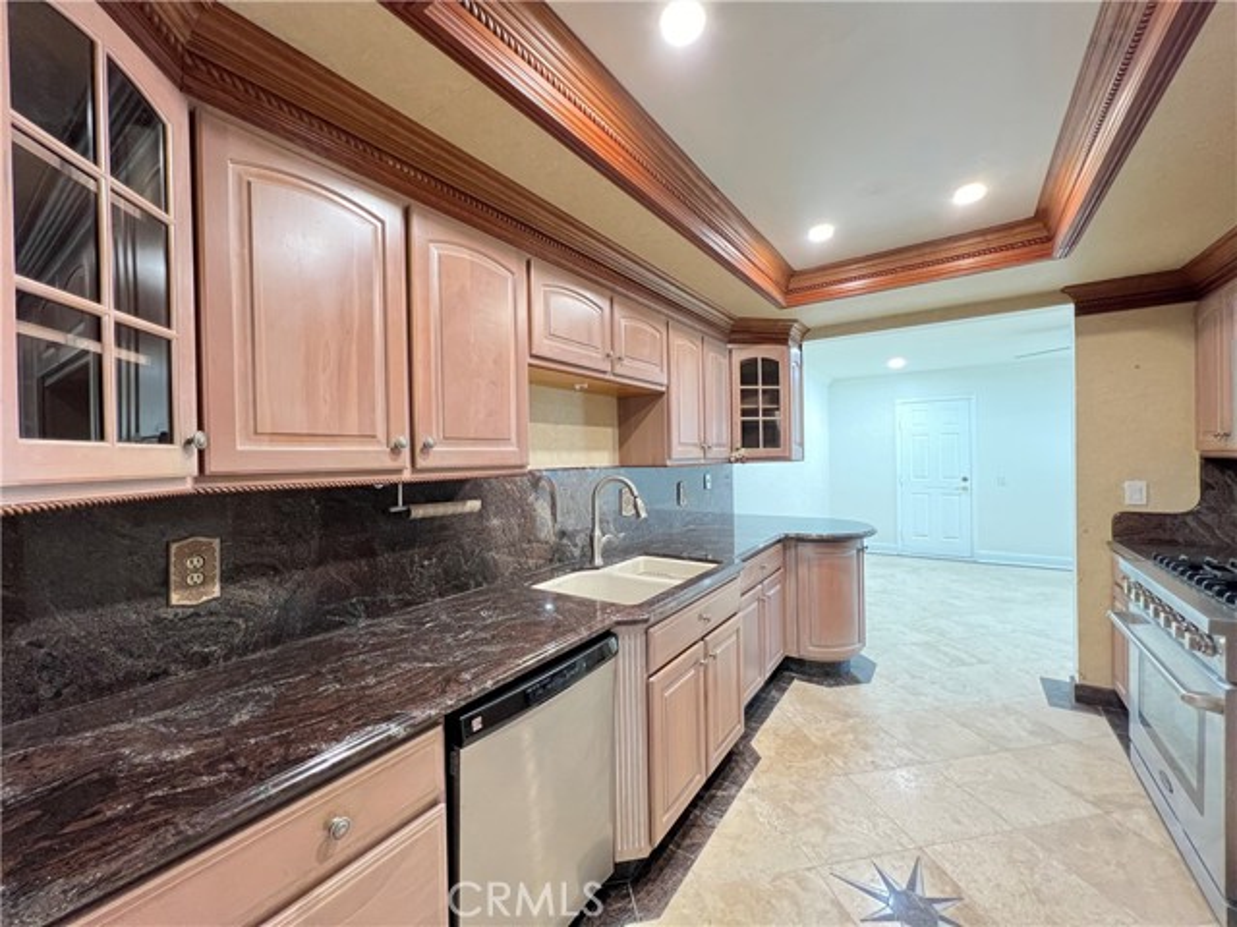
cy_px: 464
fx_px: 465
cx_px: 618
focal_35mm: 13
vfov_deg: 89.9
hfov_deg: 106.2
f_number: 1.8
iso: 640
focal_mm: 1.57
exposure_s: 1/40
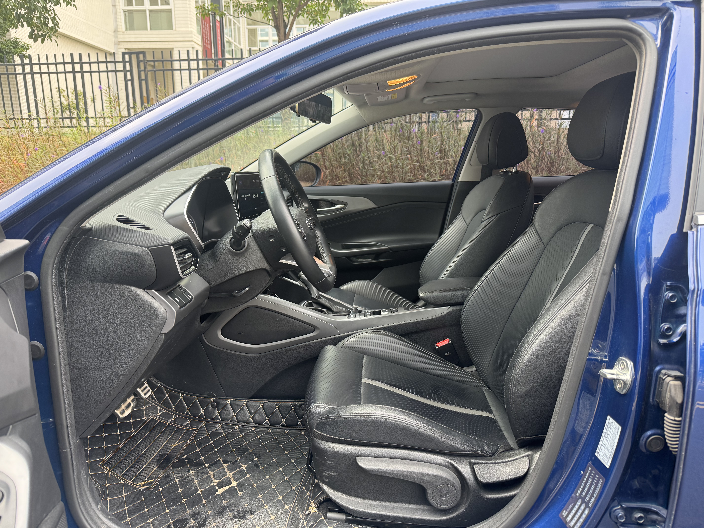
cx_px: 352
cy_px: 264
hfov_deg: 71.6
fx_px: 488
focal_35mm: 24
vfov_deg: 56.8
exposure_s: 1/121
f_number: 1.78
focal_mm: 6.76
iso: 160
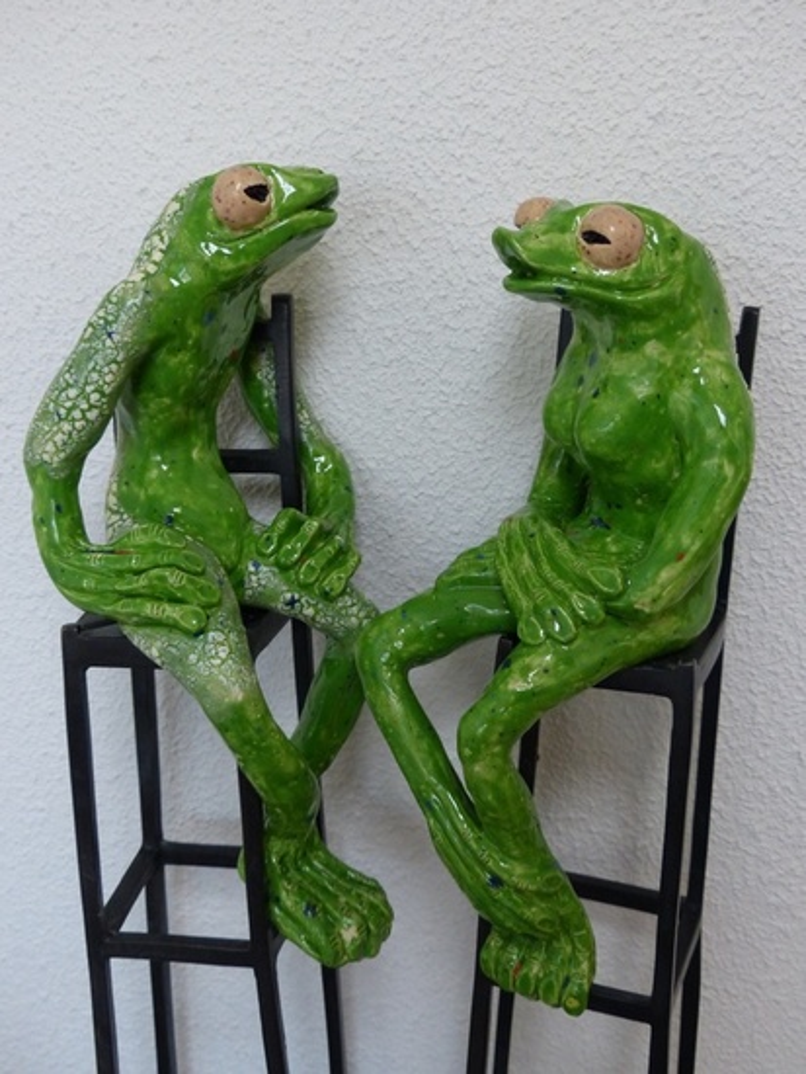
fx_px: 1148
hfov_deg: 38.7
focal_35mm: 37
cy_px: 537
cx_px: 403
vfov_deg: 50.1
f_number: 2.8
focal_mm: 6.6
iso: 400
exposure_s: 1/125
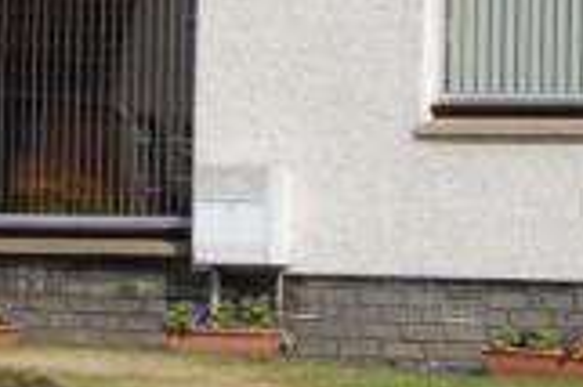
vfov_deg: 7.2
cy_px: -7
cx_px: 424
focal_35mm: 189
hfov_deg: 10.9
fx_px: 3058
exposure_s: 1/320
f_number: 9
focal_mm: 31
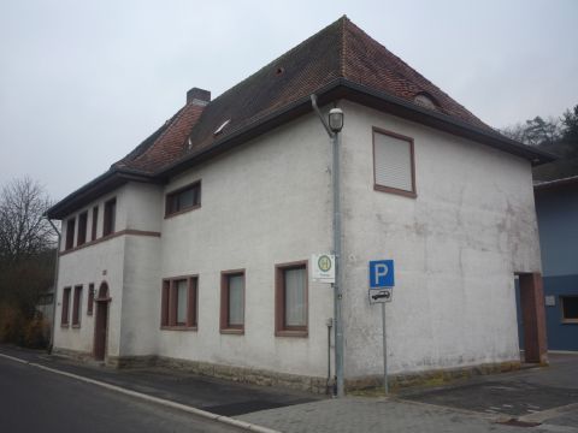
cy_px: 216
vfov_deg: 44.2
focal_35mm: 32
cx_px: 289
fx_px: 534
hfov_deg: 56.8
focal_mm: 5.2
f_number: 4
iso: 100
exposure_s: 1/250
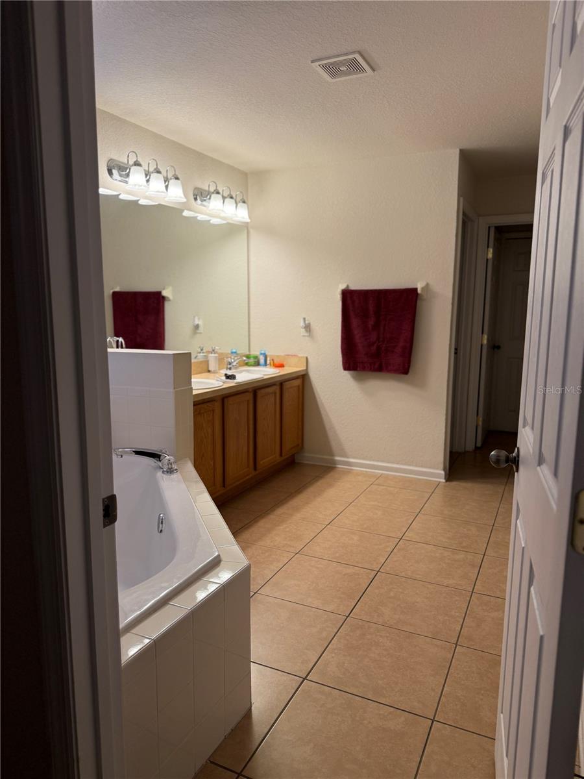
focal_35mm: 24
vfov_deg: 71.6
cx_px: 292
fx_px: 540
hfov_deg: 56.8
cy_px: 390
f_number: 1.78
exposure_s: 1/120
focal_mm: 6.76
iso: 125
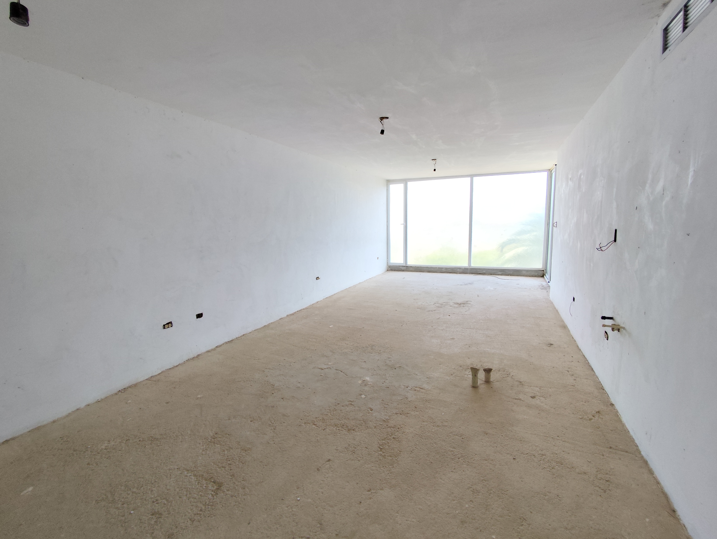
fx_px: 332
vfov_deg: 78.2
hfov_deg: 94.5
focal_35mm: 16
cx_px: 358
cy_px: 270
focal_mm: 1.65
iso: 50
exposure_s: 1/214
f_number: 2.2
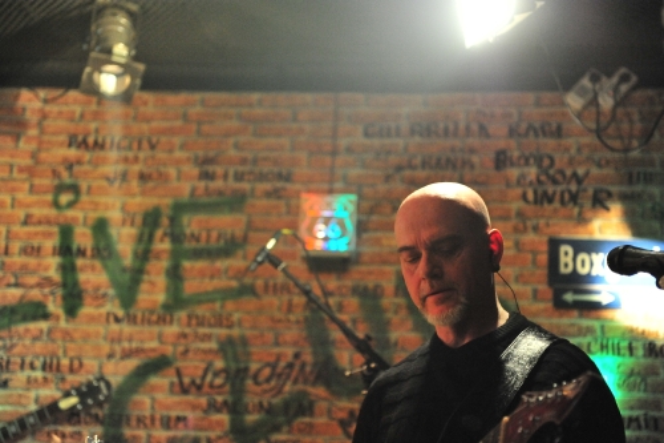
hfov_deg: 28.9
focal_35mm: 70
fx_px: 1291
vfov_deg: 19.4
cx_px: 332
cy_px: 222
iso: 6400
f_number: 2.8
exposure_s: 1/125
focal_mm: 70
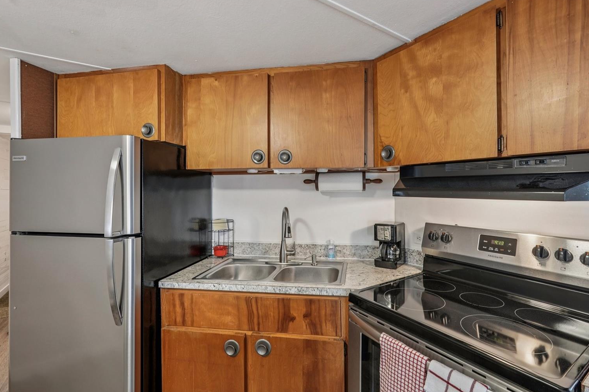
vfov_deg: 70.4
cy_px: 191
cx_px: 309
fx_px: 278
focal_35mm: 17
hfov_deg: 93.2
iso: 400
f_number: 8
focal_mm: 16
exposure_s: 1/5
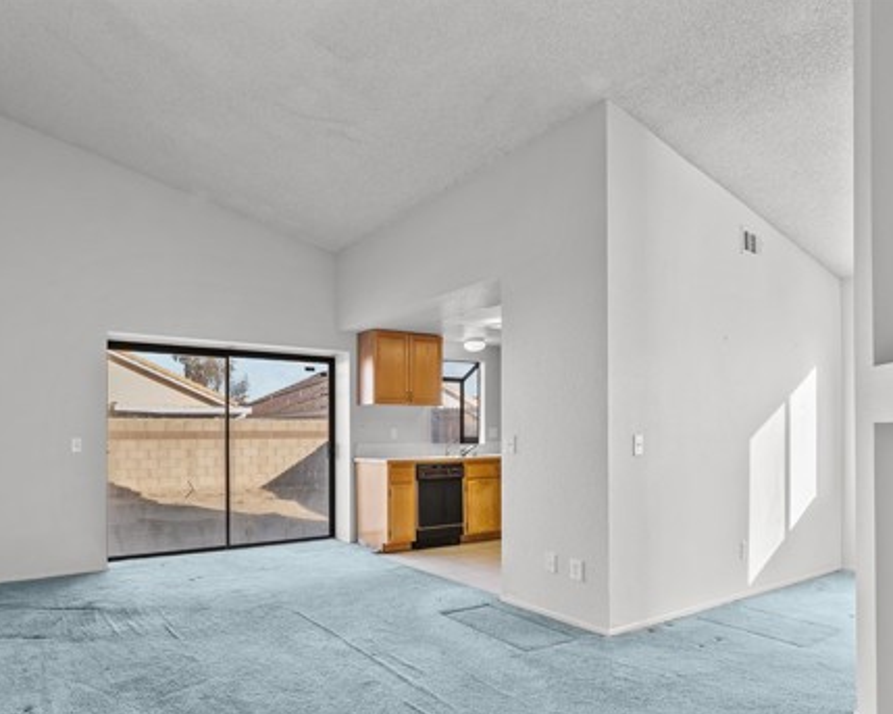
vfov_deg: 64.8
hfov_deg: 76.6
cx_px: 348
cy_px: 434
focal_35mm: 21
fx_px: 555
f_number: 6.3
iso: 250
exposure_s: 1/8
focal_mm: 15
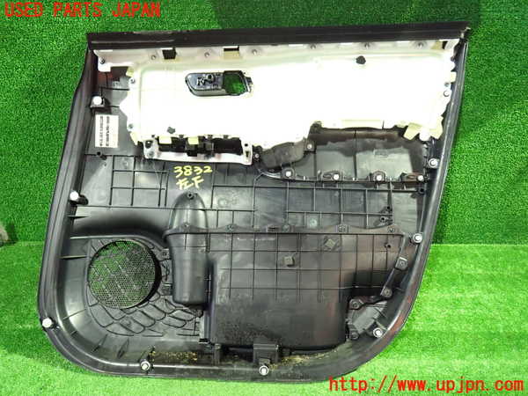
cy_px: 198
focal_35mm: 25
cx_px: 264
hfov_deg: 69.4
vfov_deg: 54.9
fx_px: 381
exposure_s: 1/20
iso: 800
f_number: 2
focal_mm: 4.5
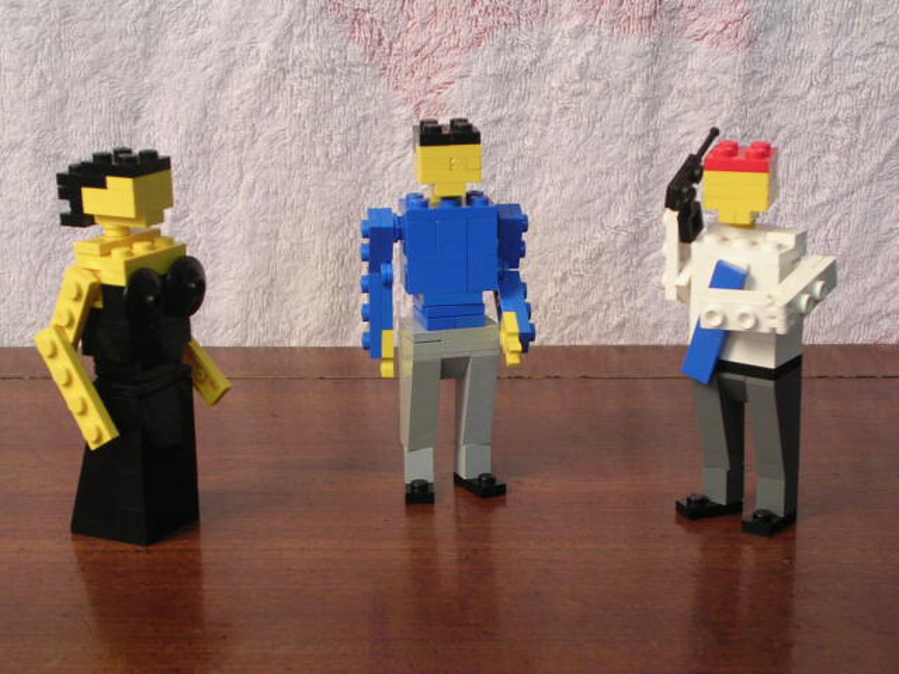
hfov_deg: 25.7
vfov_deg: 19.4
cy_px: 337
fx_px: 1974
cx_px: 450
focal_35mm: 76
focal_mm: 11.6
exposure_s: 1/1.8
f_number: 3.9
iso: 200
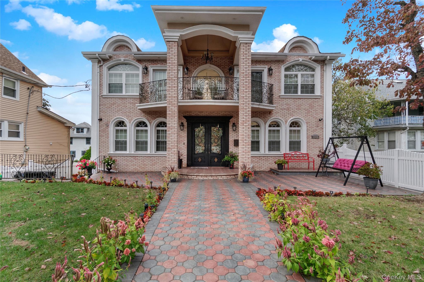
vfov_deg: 77.3
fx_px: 177
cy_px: 141
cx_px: 212
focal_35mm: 15
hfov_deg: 100.4
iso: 800
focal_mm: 10
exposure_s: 1/160
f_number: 9
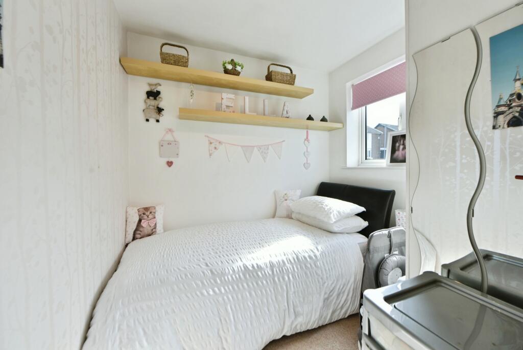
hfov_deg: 104.2
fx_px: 203
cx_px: 262
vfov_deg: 81.3
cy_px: 175
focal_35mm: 14
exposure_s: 1/250
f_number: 7.1
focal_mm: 14
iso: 500
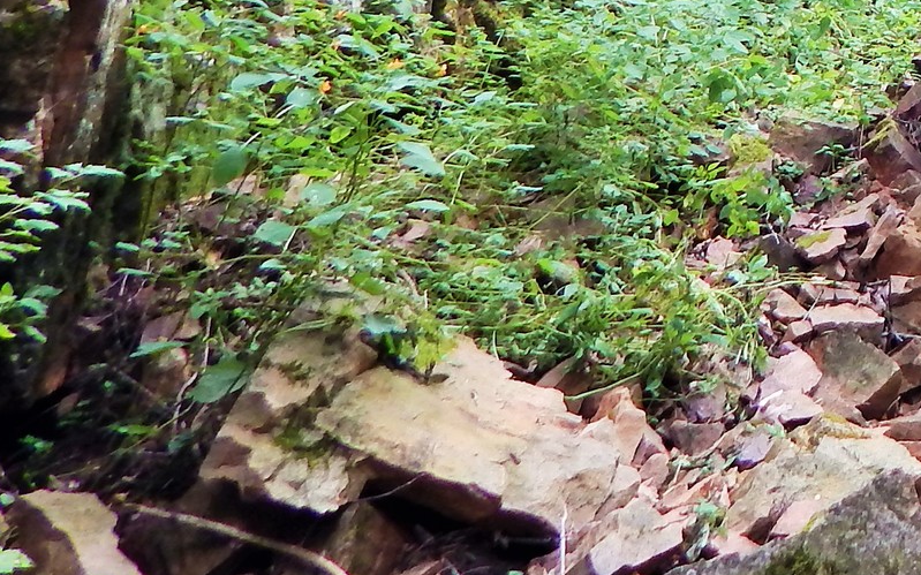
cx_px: 1413
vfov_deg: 15.5
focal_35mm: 73
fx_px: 1832
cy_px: -436
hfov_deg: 22.6
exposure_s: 1/40
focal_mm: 4
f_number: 3
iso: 125
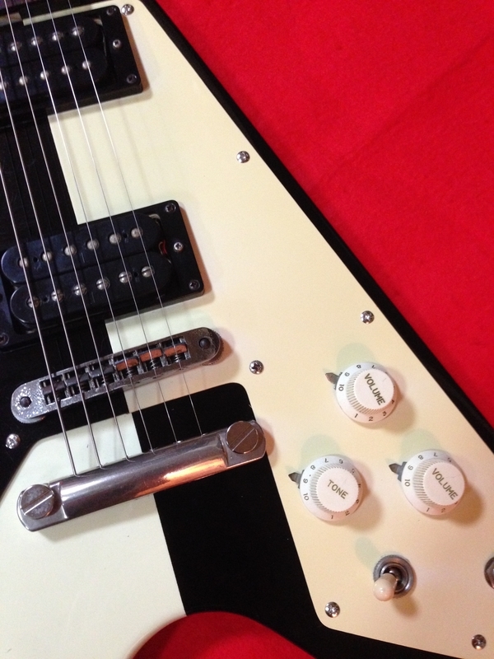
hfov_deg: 42.9
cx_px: 247
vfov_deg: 55.4
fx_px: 628
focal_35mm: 33
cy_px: 330
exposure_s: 1/17
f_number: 2.4
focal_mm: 4.12
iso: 400
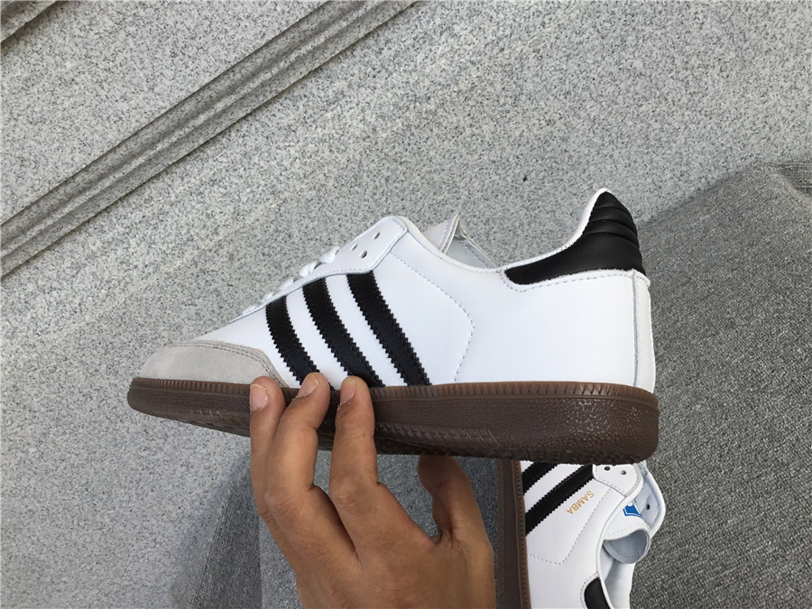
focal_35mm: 31
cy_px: 304
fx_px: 727
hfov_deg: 58.4
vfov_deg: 45.4
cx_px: 406
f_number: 2.4
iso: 25
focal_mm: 3.3
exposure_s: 1/595
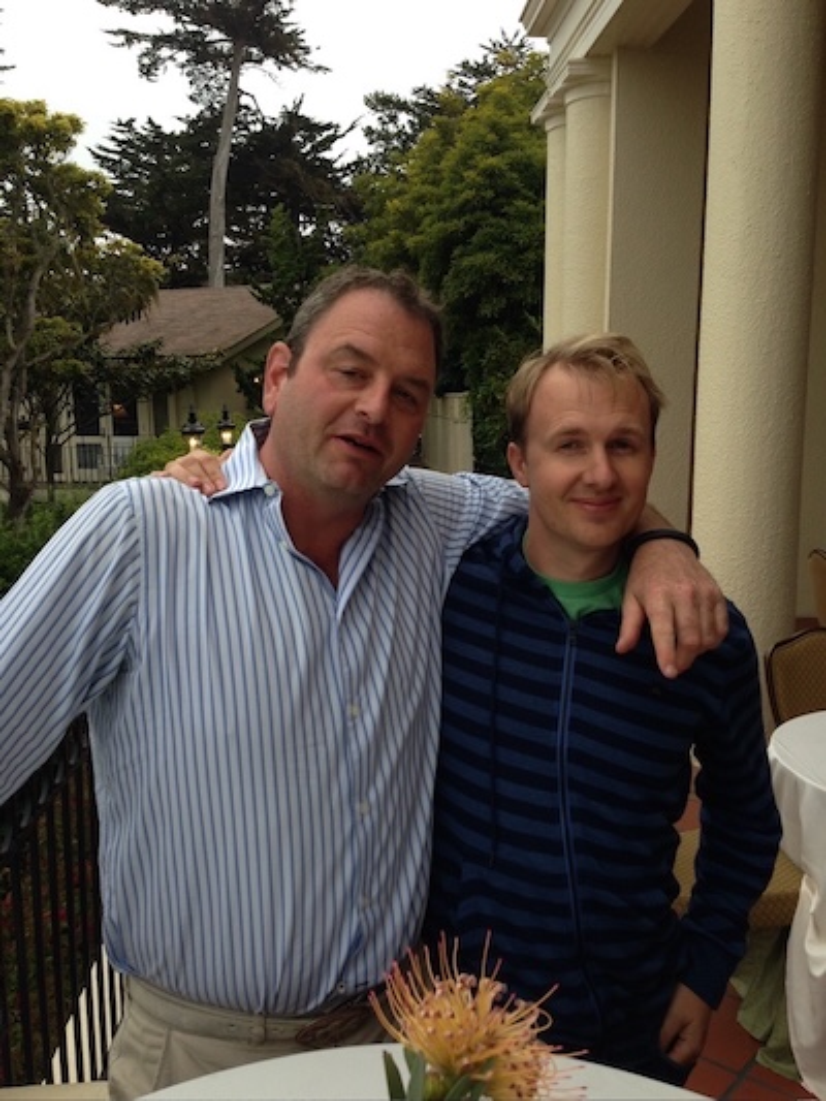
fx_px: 1049
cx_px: 413
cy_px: 550
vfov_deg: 55.3
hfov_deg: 43.0
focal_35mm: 33
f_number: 2.4
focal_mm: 4.12
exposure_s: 1/202
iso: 50
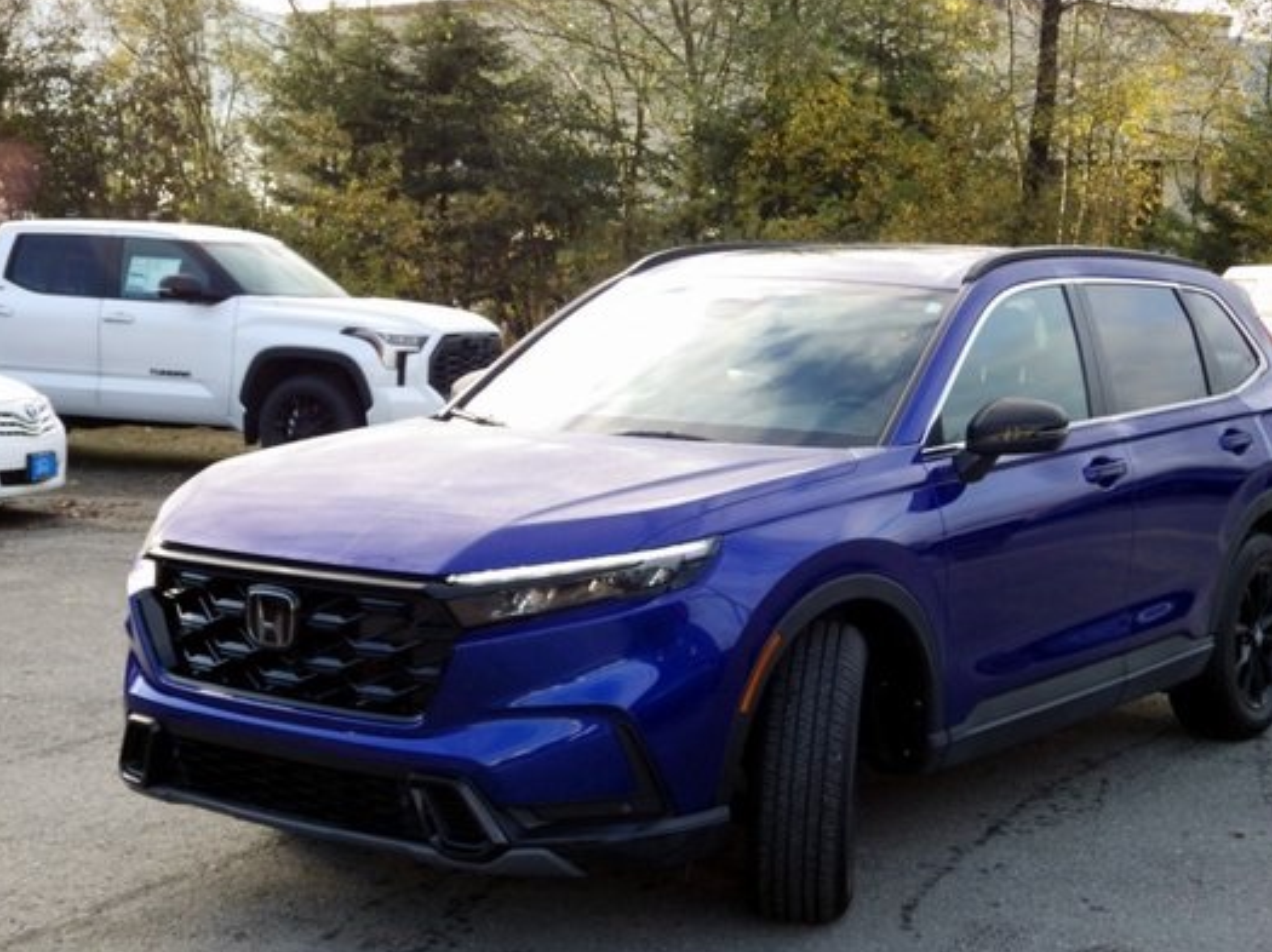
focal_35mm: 61
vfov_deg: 24.0
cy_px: 569
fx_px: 2240
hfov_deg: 31.6
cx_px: 763
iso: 100
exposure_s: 1/125
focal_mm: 9
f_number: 3.8
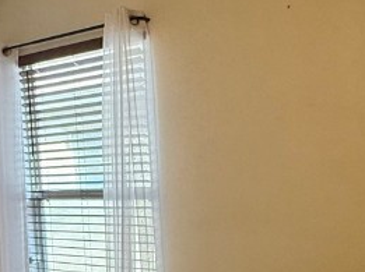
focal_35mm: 55
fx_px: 579
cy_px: 211
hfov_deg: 34.8
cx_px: 137
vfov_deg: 26.1
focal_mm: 2.22
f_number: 2.2
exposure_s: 1/120
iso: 320
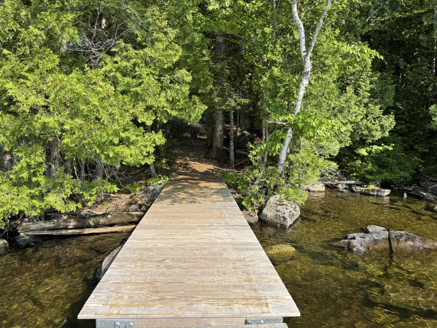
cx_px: 218
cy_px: 164
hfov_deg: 71.6
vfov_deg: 56.8
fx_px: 303
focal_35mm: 24
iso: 80
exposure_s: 1/2105
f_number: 1.78
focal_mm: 6.76
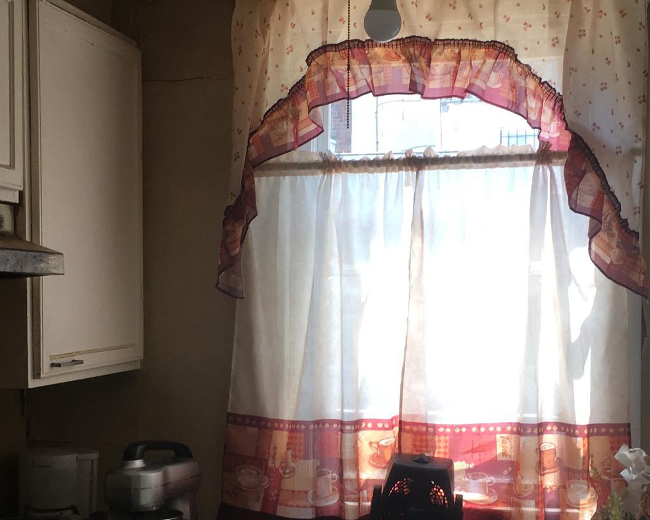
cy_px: 321
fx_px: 1097
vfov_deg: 26.6
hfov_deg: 33.0
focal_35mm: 57
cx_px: 326
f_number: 2.2
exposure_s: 1/120
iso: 32
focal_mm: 4.15
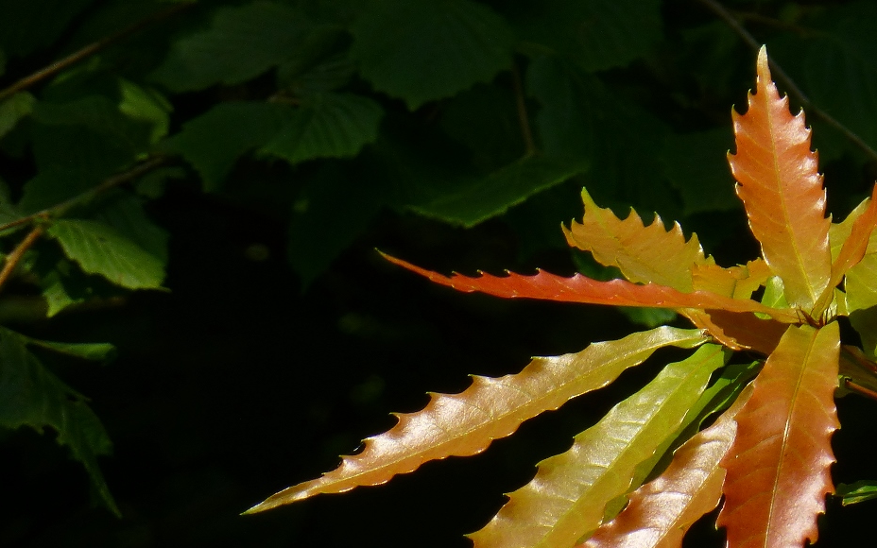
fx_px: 19742
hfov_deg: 2.5
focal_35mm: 826
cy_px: 396
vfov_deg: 1.6
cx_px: 711
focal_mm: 86
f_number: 6.4
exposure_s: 1/250
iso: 100
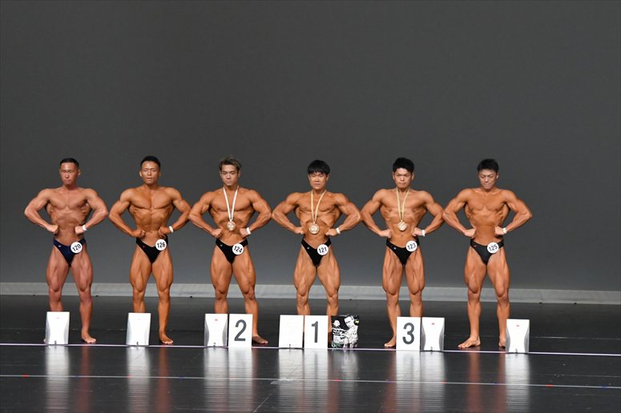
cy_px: 206
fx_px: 3224
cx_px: 310
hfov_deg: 11.0
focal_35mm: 187
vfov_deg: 7.3
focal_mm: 125
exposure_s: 1/400
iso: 5000
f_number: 5.6
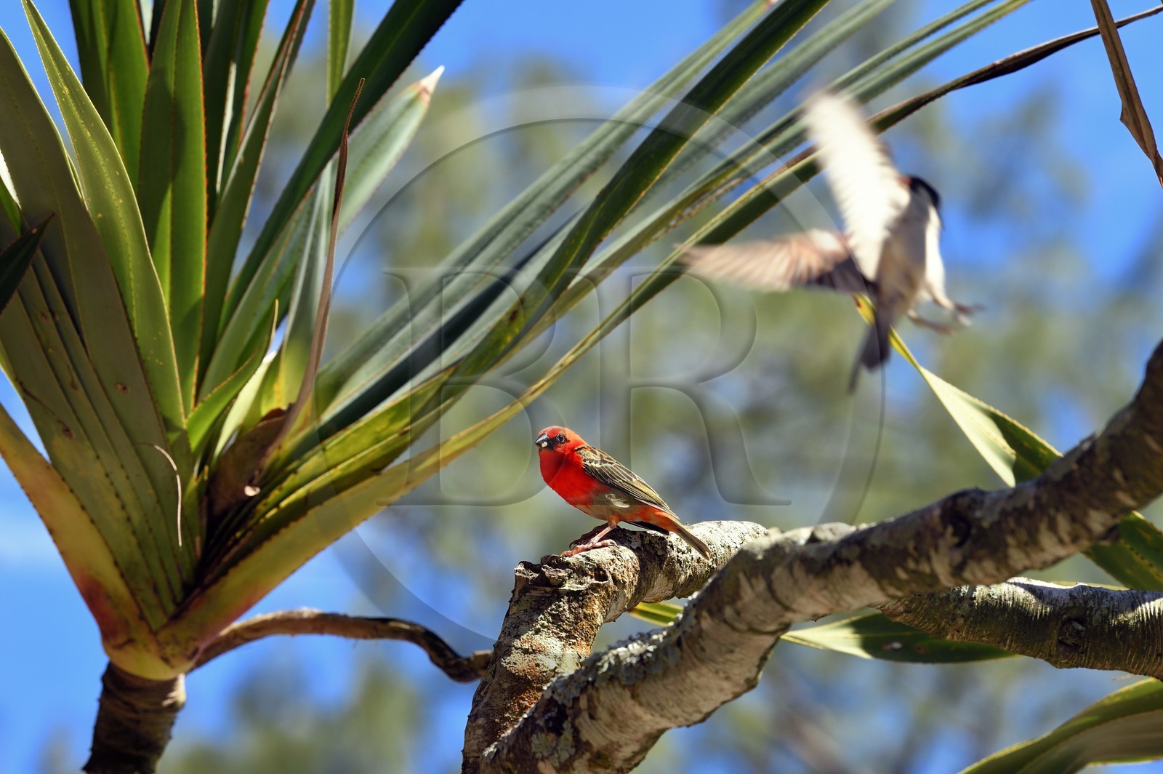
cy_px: 387
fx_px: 6456
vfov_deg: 6.9
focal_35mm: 200
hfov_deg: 10.3
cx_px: 582
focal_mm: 200
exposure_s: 1/400
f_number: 9
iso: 400
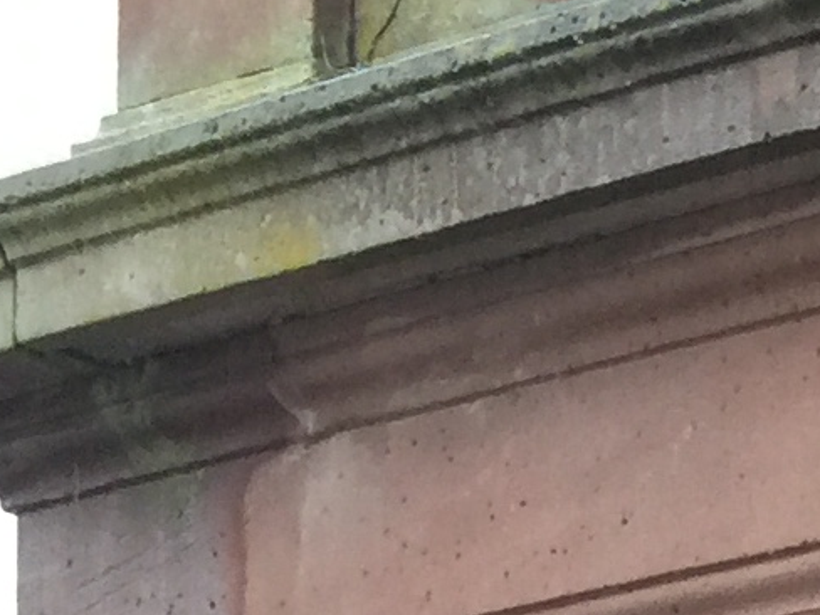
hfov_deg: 8.4
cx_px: 2557
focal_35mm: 194
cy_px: 2003
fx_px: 4596
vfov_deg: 6.7
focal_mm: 4.15
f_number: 2.2
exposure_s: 1/17
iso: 50
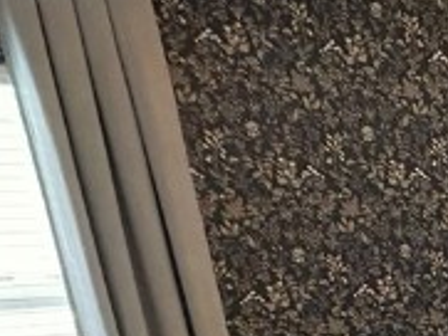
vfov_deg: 16.9
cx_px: 866
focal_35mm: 79
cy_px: 506
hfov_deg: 18.0
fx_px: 1023
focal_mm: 2.22
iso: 800
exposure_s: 1/60
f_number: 2.2
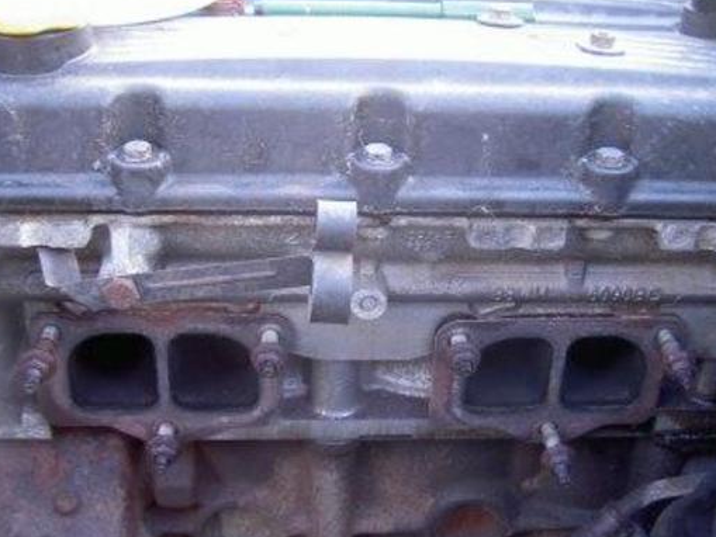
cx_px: 369
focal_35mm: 49
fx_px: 1014
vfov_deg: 29.7
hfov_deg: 38.9
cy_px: 294
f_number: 2.8
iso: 100
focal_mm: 8
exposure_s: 1/26
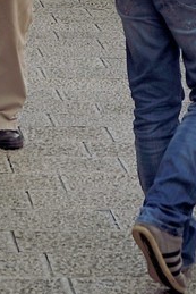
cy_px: -536
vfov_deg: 6.4
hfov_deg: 4.6
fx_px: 2414
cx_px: 120
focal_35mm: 296
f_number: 10
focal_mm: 48
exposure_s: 1/250
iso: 200
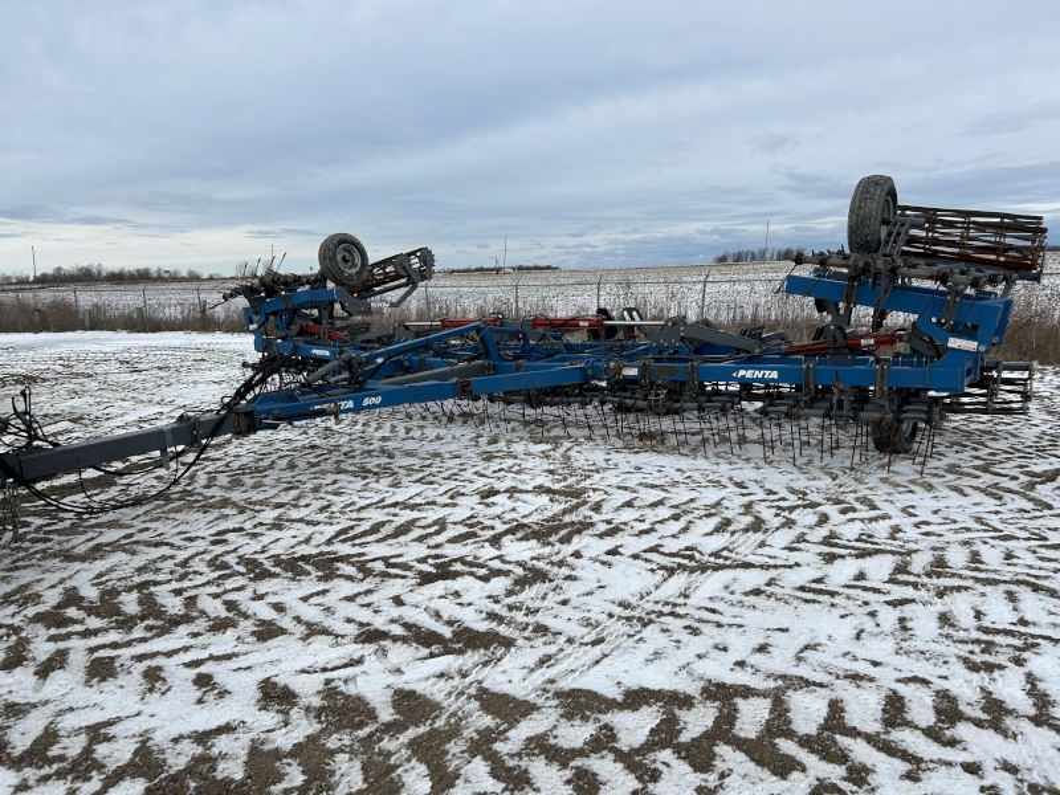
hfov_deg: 67.3
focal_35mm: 26
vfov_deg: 53.1
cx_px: 530
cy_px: 398
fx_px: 796
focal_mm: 5.7
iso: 50
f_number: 1.5
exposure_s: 1/3704
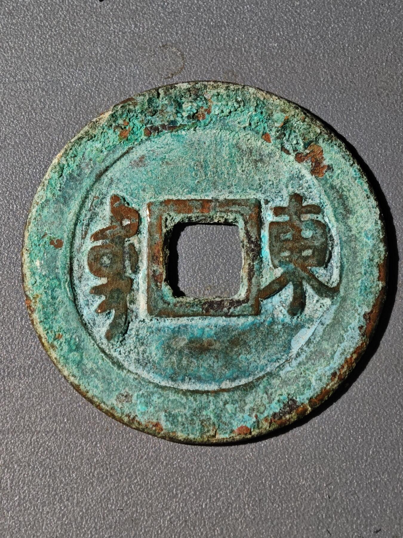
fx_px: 1614
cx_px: 202
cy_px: 269
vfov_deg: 18.9
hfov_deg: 14.2
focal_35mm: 104
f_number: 2
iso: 160
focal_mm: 9
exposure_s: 1/100
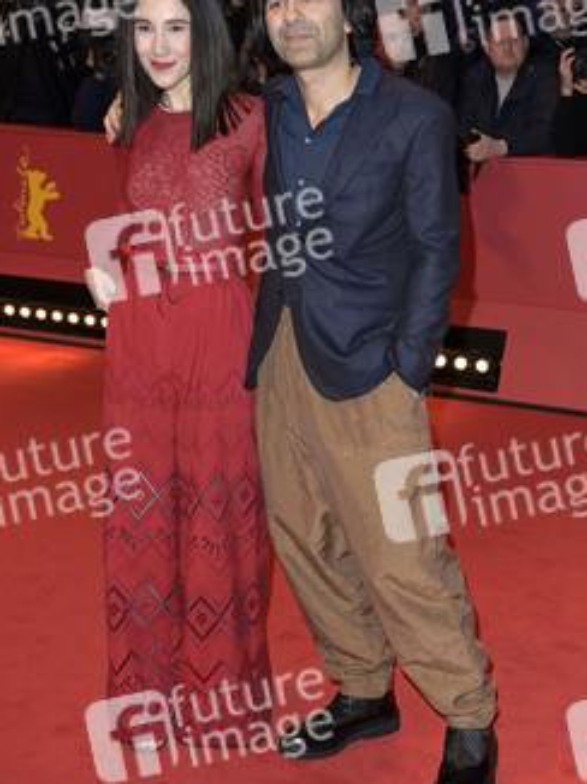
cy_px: 366
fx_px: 1336
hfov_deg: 24.8
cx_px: 279
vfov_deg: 32.7
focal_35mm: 59
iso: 800
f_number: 5
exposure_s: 1/250
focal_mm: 50
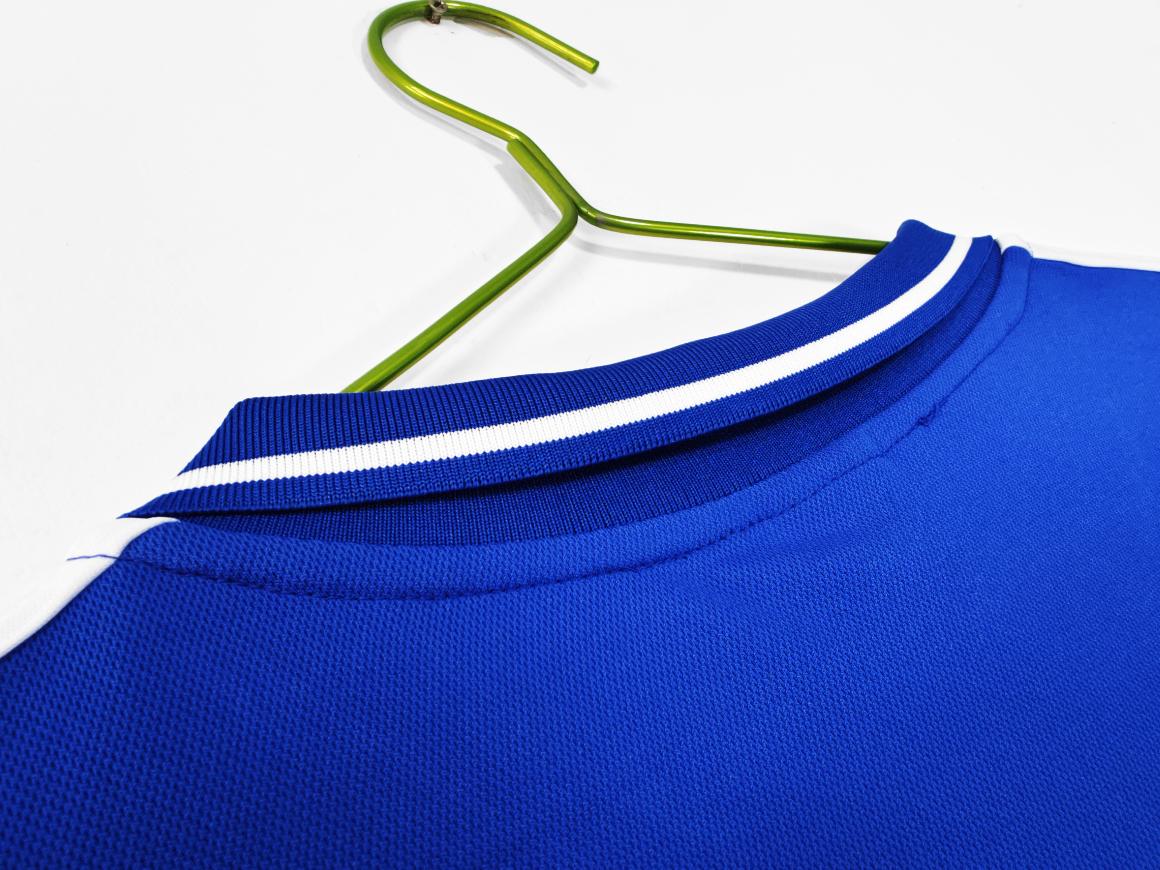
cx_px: 580
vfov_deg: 58.9
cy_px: 435
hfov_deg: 73.9
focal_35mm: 23
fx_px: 771
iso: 114
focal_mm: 2.59
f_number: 2.2
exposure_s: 1/50
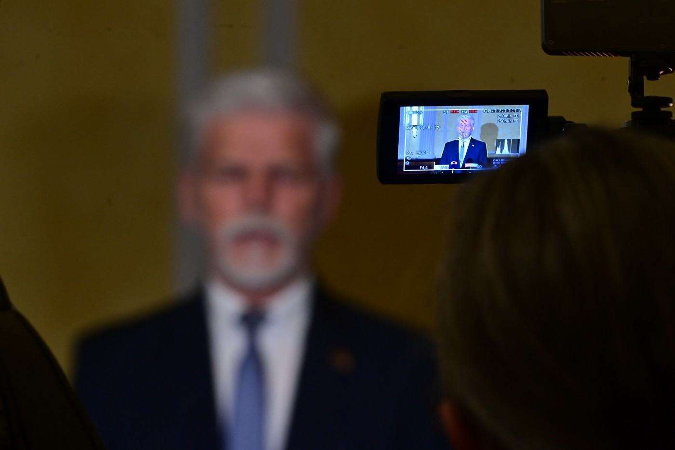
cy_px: 225
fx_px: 3749
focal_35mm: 200
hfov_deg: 10.3
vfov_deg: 6.9
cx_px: 338
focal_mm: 200
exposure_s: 1/80
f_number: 8
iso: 4000
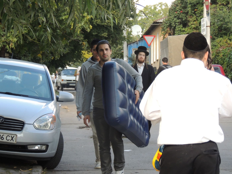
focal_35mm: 155
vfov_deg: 9.6
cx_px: 116
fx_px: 1039
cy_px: 87
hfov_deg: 12.7
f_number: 4.4
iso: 400
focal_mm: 27.6
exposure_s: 1/250
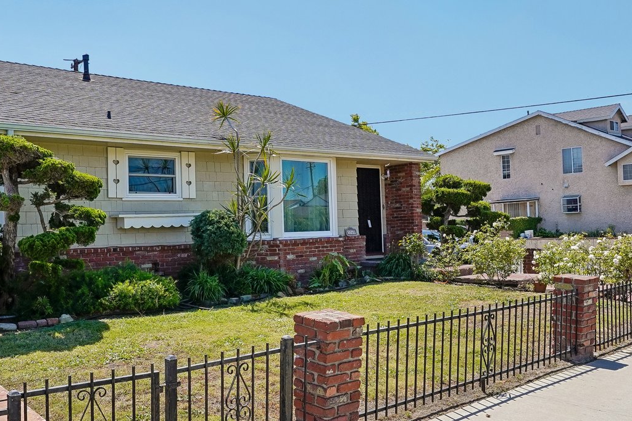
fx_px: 597
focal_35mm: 34
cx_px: 270
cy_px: 243
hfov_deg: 55.6
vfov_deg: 38.8
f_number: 8
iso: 400
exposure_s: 1/800
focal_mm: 17
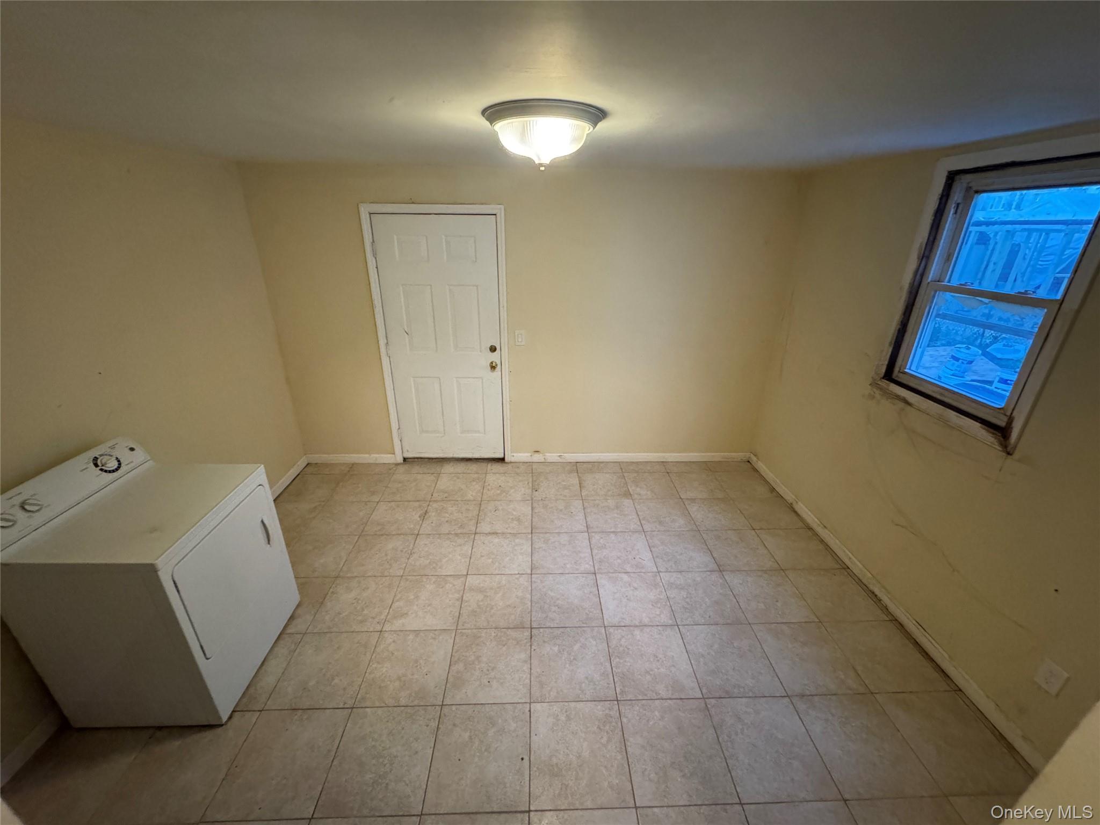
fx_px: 445
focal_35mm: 14
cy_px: 412
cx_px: 550
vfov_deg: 85.7
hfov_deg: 102.1
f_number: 2.2
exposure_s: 1/60
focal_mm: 2.22
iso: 1250
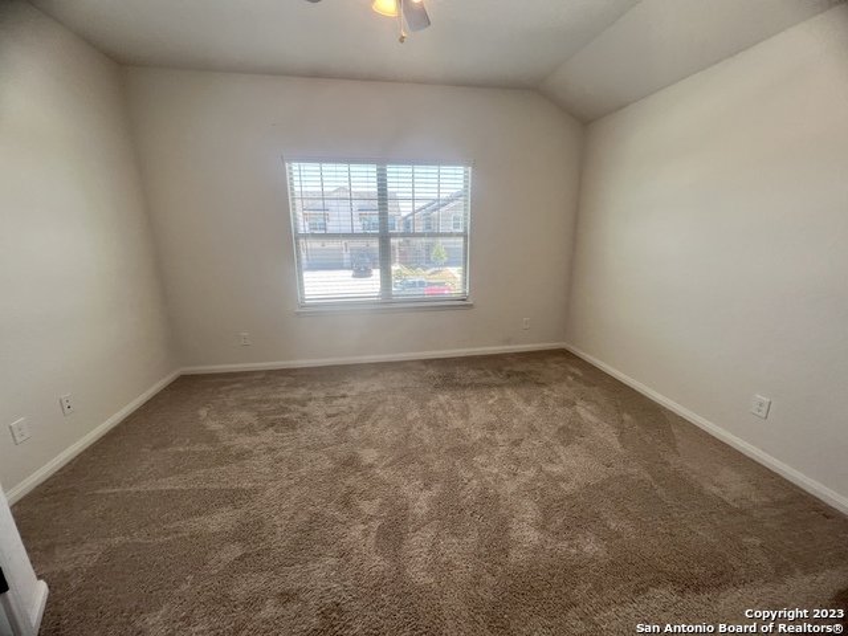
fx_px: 318
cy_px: 318
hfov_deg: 106.2
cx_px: 424
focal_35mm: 13
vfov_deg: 89.9
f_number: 1.8
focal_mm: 1.57
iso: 50
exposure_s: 1/120
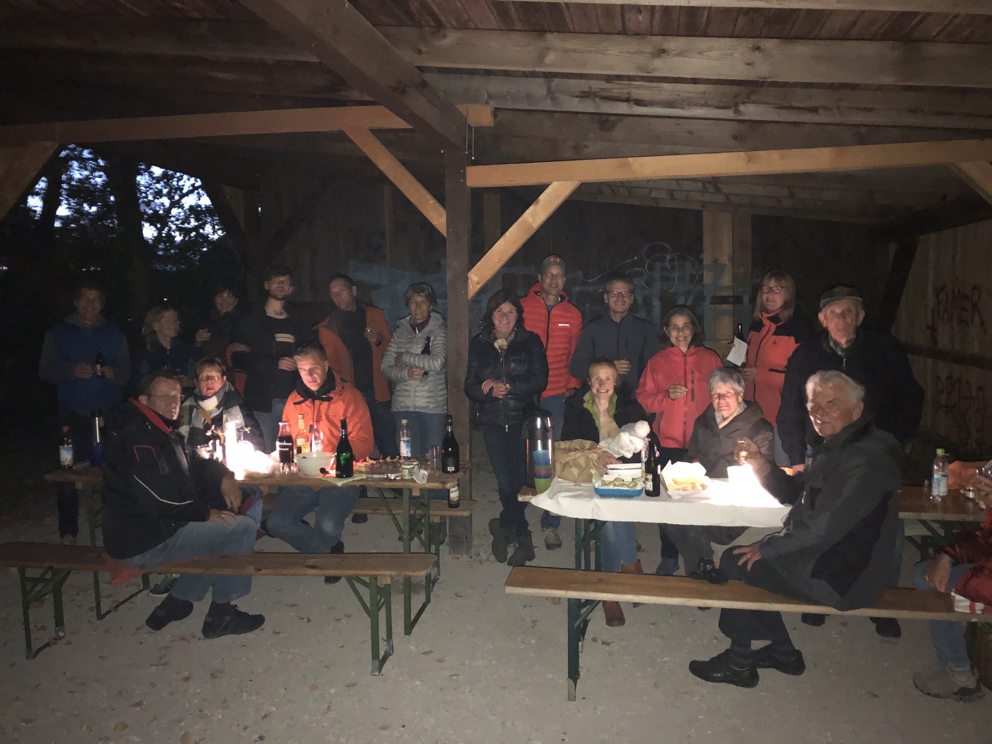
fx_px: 802
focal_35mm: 28
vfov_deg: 49.7
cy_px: 372
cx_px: 496
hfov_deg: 63.4
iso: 800
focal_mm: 3.99
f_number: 1.8
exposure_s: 1/4
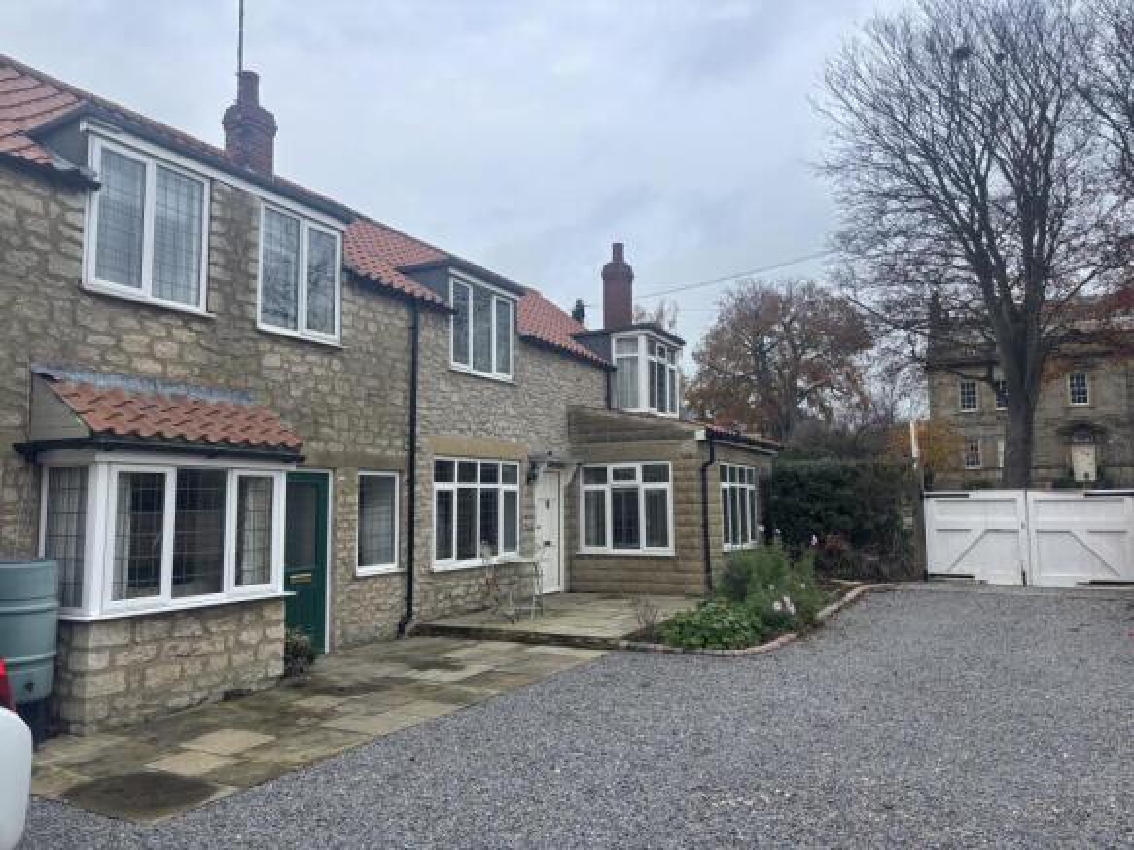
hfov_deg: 67.3
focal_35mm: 26
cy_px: 425
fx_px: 852
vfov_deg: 53.0
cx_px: 567
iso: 50
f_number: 1.6
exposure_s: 1/935
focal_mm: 5.96
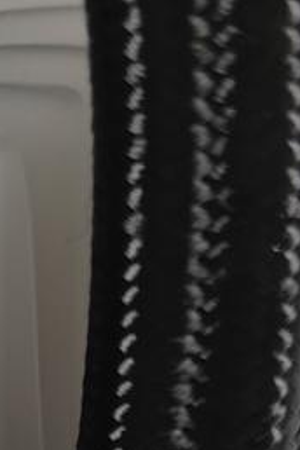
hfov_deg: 9.0
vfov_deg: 12.0
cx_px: -77
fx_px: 1887
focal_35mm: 151
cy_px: 924
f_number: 1.85
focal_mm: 6.78
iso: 69
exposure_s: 1/100
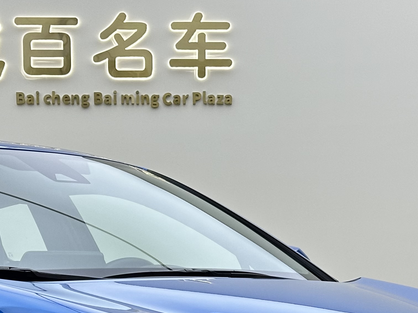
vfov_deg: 11.3
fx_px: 1546
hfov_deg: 15.4
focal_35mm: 128
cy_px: 401
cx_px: 203
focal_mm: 6.86
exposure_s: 1/160
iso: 50
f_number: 1.78
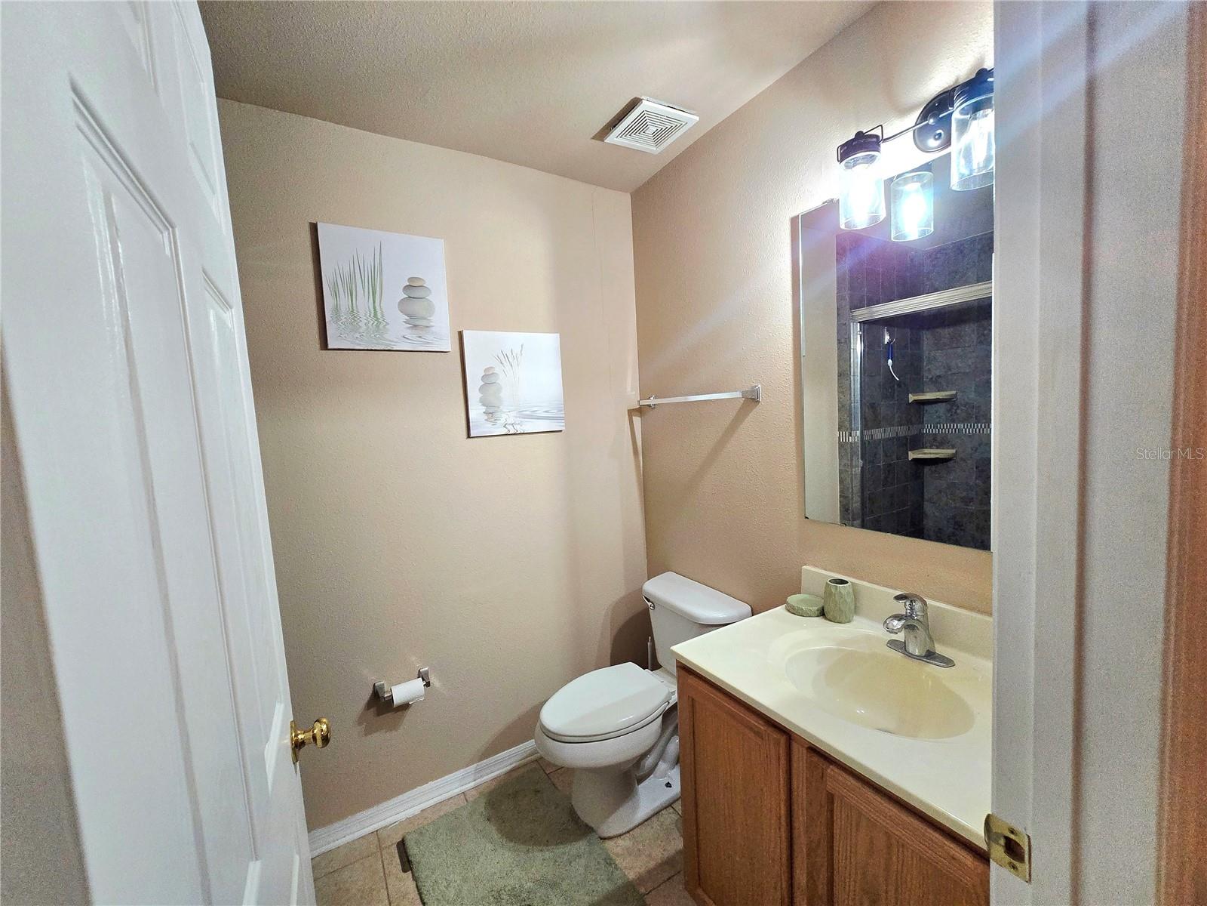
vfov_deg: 89.9
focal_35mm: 13
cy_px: 453
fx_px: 453
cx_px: 604
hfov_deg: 106.2
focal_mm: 2.2
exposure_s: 1/60.2
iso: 250
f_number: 2.2
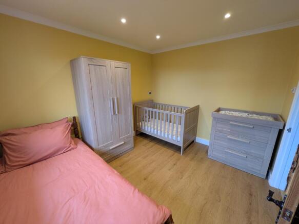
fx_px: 121
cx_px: 150
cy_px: 112
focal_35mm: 14
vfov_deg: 85.7
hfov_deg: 102.1
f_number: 2.2
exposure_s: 1/33.3
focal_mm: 1.83
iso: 98
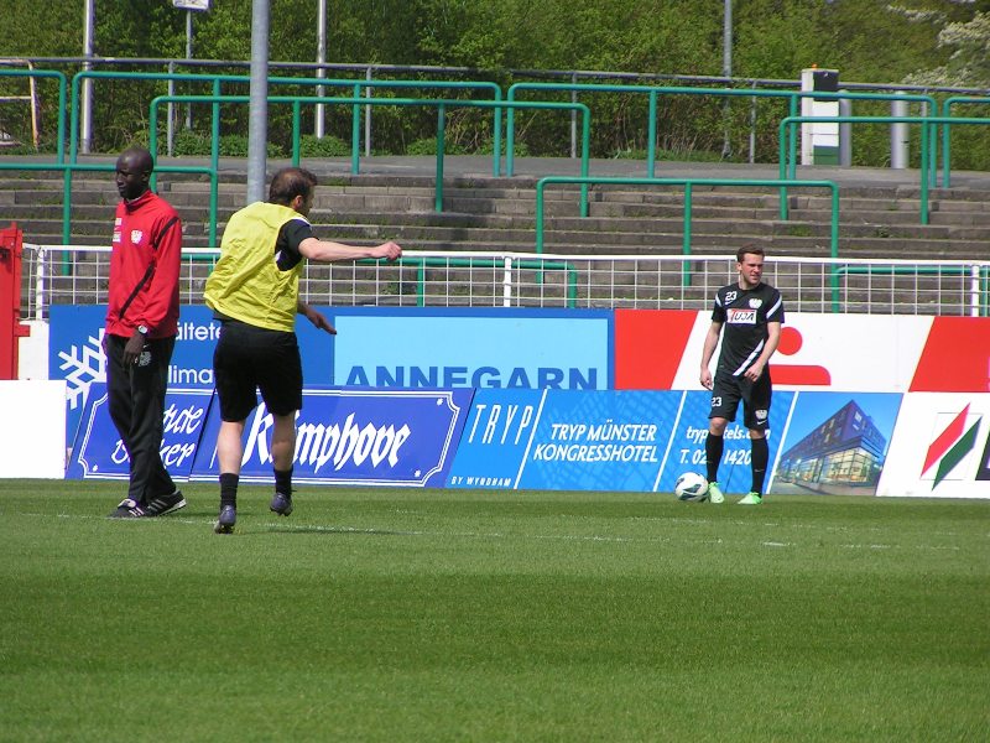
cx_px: 495
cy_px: 372
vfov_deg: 4.8
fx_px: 8894
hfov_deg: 6.4
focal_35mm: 311
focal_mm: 47.6
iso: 50
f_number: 3.5
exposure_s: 1/1000
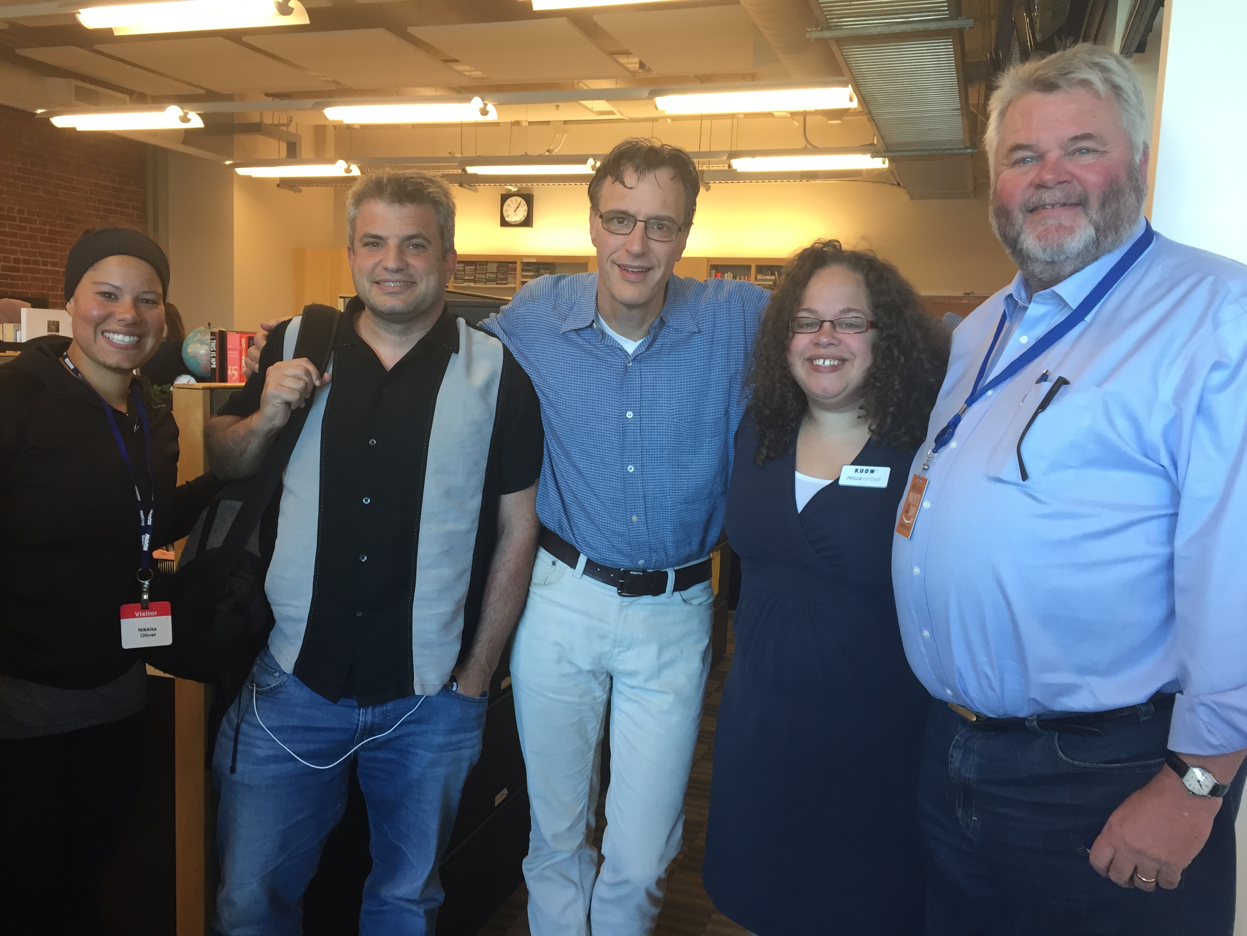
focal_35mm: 29
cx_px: 624
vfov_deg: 48.2
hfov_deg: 61.7
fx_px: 1045
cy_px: 468
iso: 64
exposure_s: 1/30
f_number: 2.2
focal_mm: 4.15
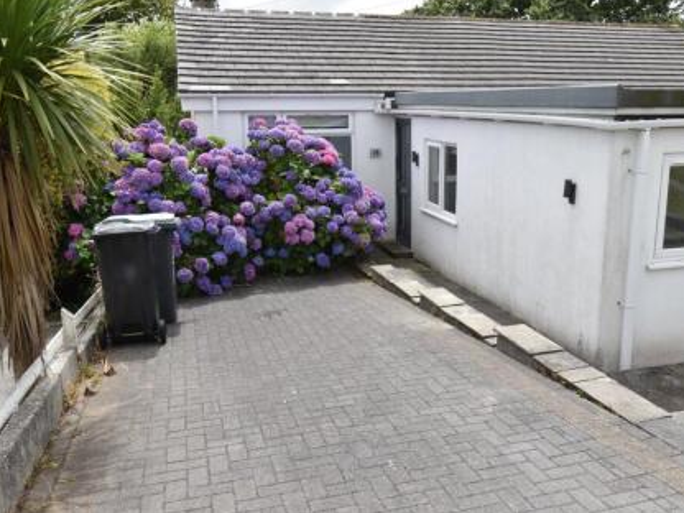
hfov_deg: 55.2
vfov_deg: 42.9
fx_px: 652
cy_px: 256
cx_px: 388
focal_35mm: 33
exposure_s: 1/50
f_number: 13
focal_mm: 20
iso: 100
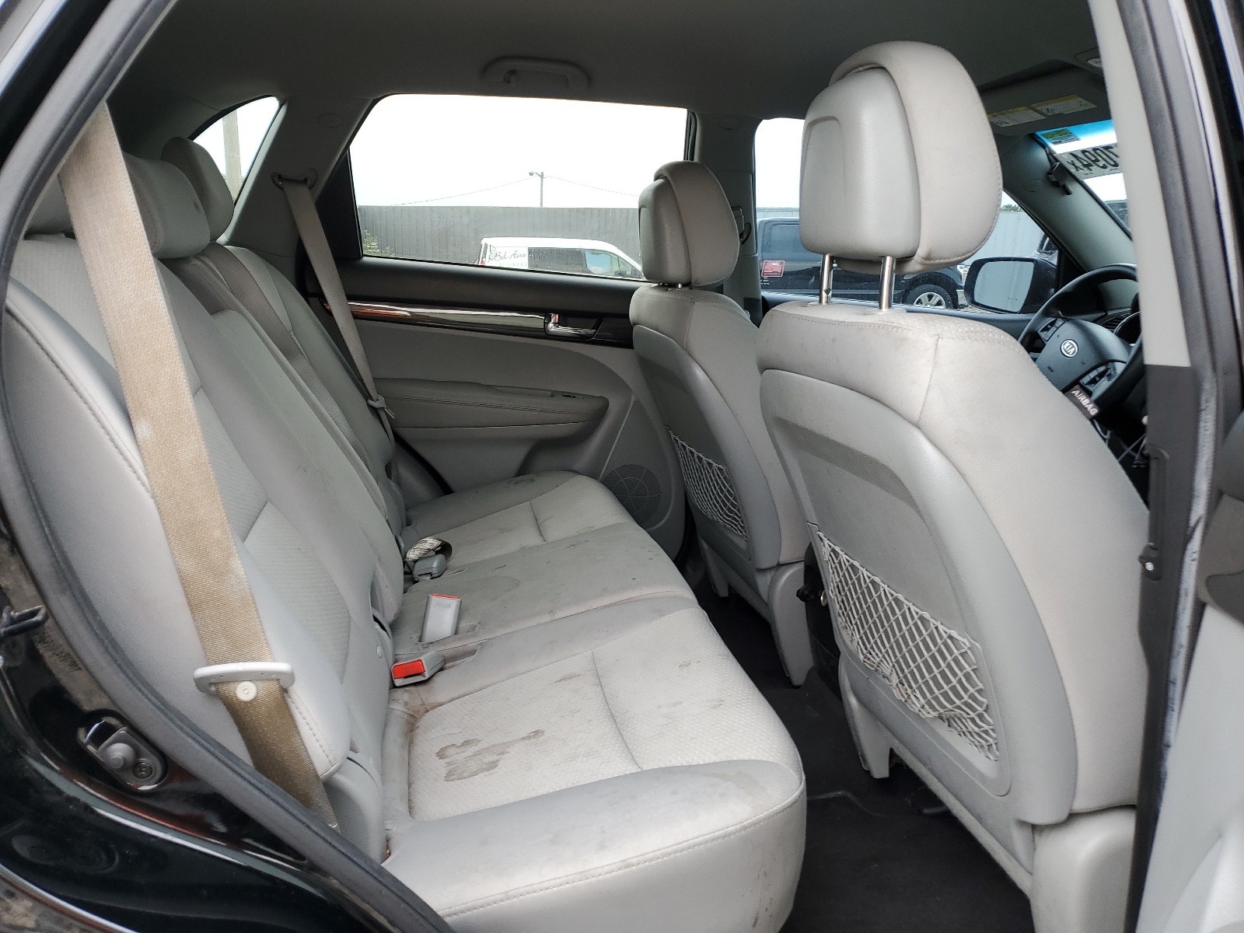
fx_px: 934
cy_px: 466
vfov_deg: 53.1
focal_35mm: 26
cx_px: 622
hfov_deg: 67.3
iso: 50
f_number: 1.5
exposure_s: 1/123
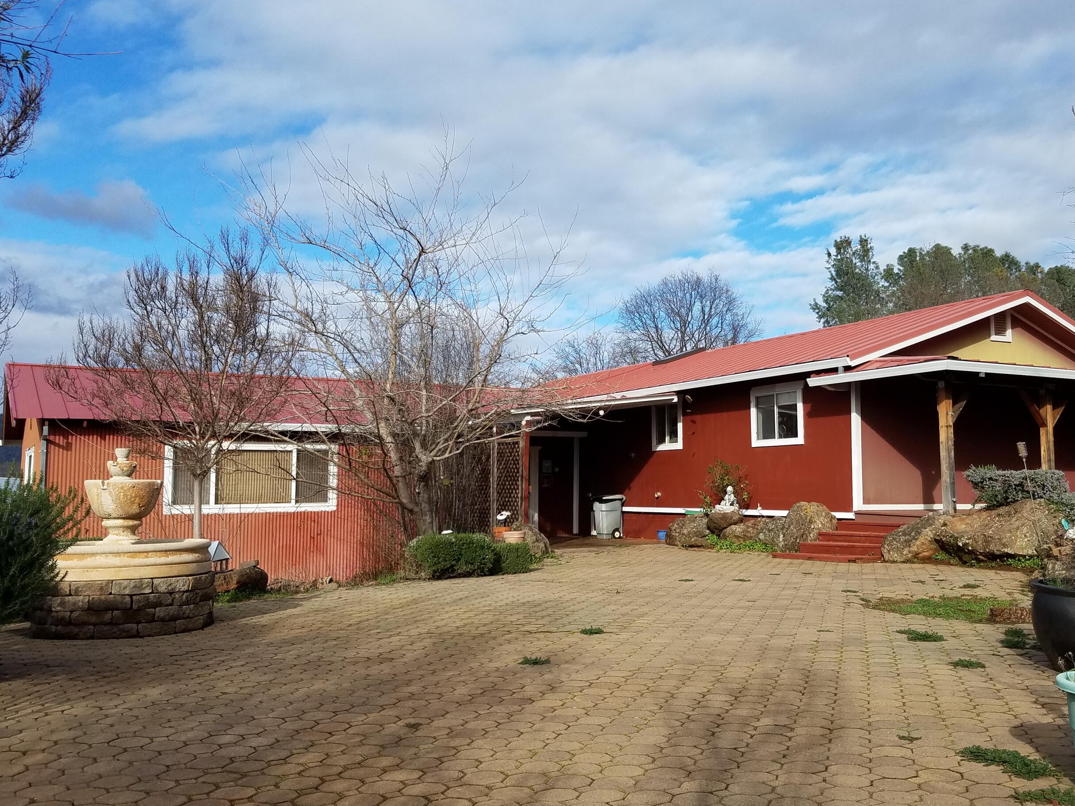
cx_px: 634
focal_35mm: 32
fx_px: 994
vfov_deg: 44.1
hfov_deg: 56.5
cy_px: 374
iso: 50
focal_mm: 4.2
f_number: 1.7
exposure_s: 1/2552
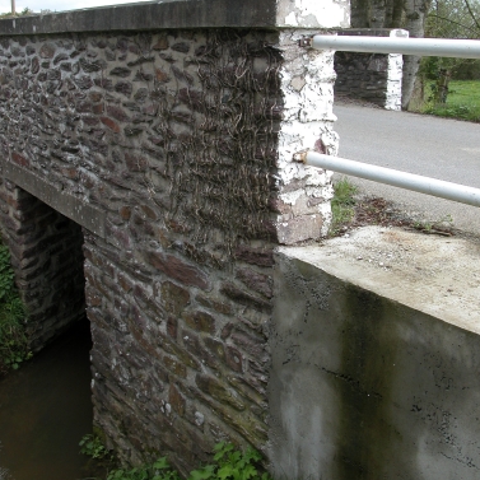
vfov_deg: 40.0
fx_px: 659
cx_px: 242
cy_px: 209
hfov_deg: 40.0
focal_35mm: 42
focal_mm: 8.9
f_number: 5
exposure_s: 1/185
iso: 100
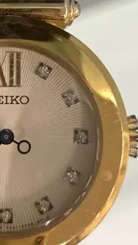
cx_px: 26
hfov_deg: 13.9
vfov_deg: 23.6
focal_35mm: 87
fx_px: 564
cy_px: 12
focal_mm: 4.25
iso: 100
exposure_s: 1/50
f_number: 1.8
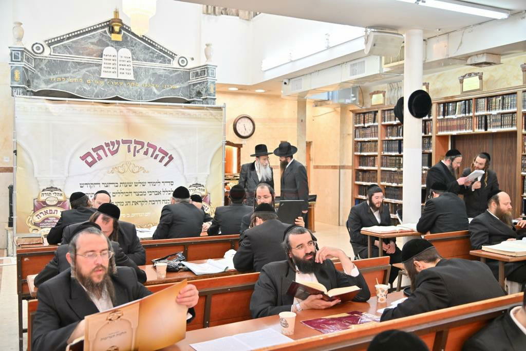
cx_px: 263
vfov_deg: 38.9
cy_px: 176
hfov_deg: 55.8
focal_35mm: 34
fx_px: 497
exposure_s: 1/400
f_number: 4
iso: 1250
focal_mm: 34
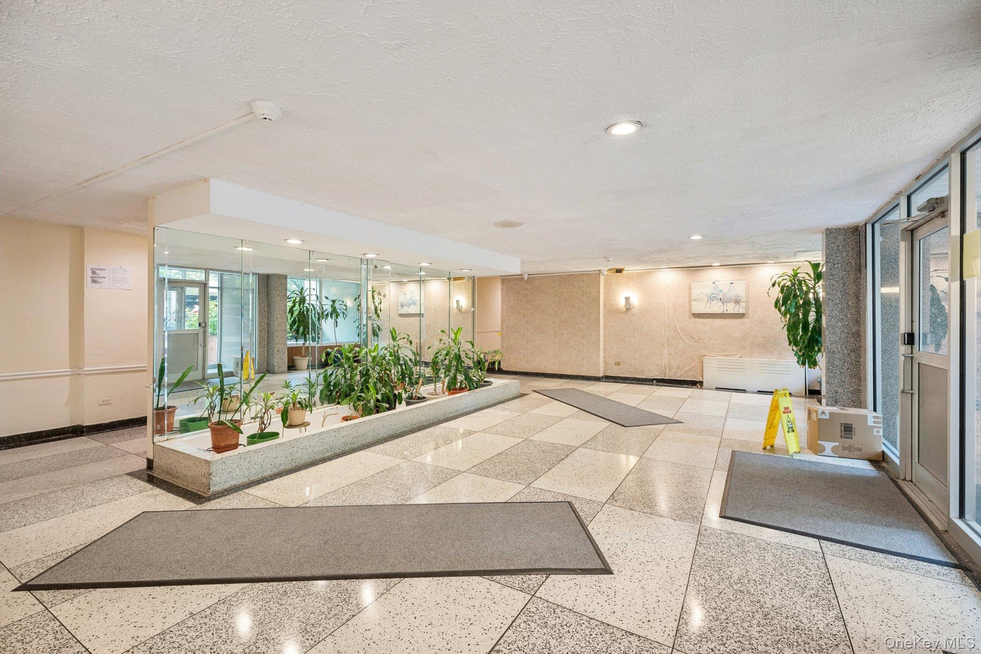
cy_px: 327
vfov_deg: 73.8
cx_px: 490
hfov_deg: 96.7
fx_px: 436
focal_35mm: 16
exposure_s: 1/10
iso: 400
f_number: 6.3
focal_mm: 16
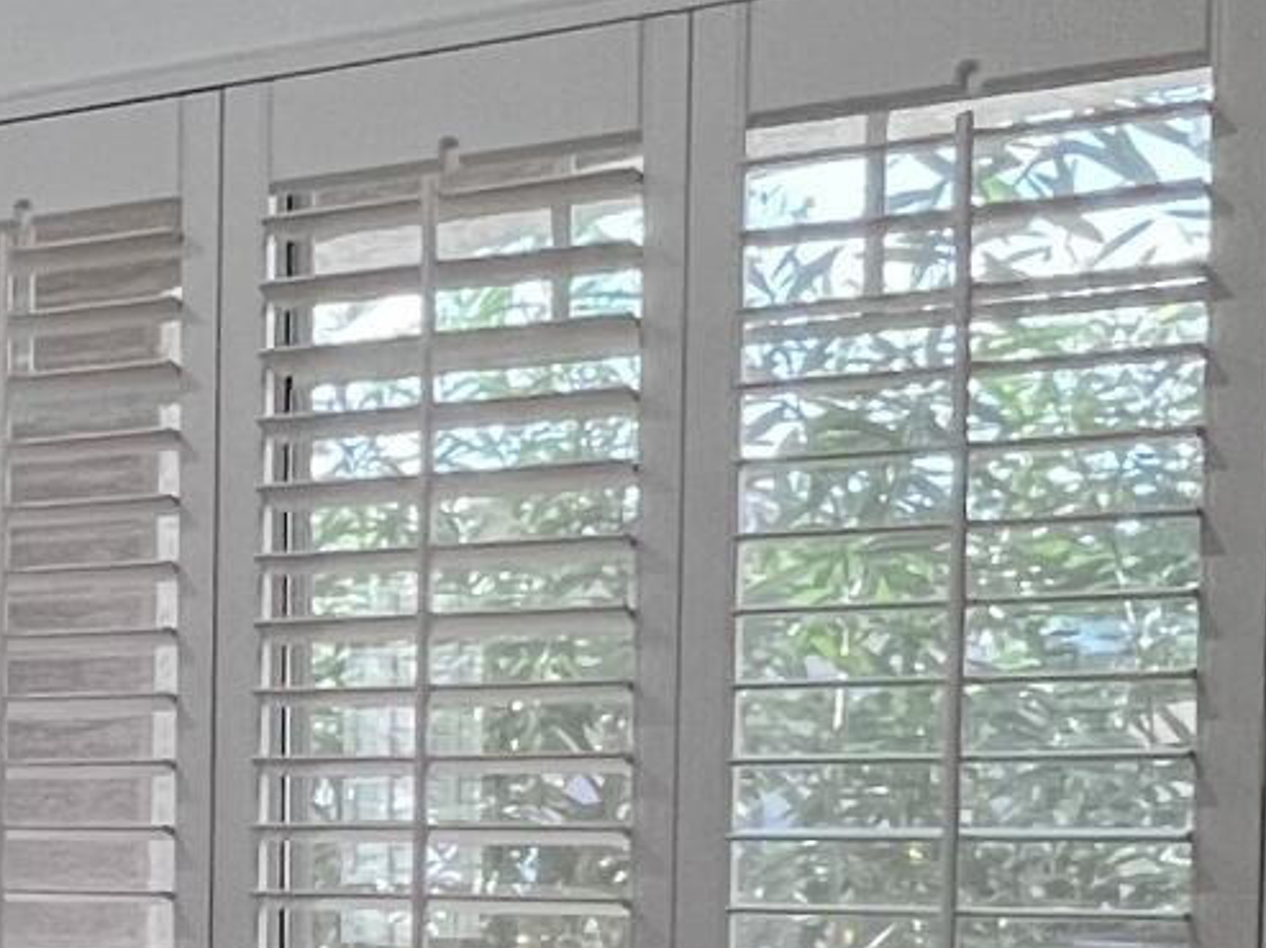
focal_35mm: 79
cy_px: 915
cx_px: -1335
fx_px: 2888
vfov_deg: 18.2
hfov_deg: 17.2
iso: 160
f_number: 1.8
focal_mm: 1.57
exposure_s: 1/120
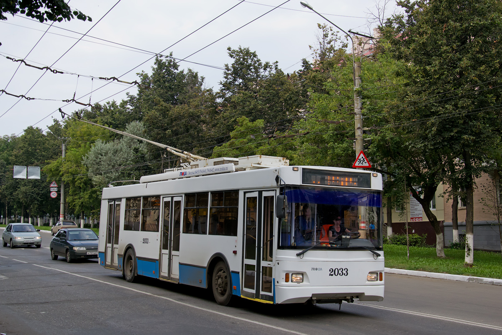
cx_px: 251
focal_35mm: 48
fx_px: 669
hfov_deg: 41.1
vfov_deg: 28.1
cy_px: 168
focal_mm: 32
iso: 400
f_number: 6.3
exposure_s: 1/800
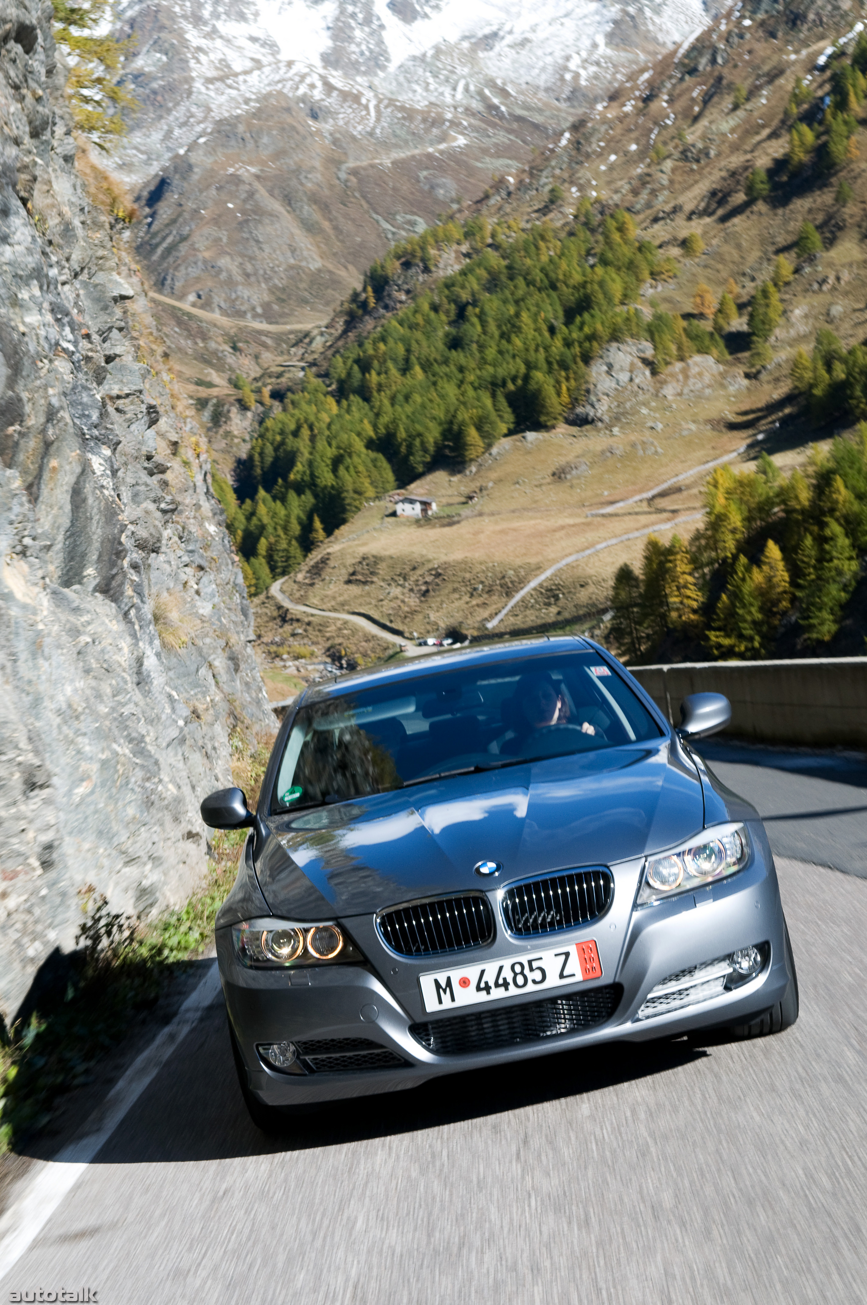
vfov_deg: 35.1
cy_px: 652
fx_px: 2064
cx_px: 434
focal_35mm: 57
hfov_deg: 23.7
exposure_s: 1/80
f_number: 10
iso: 200
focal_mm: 38
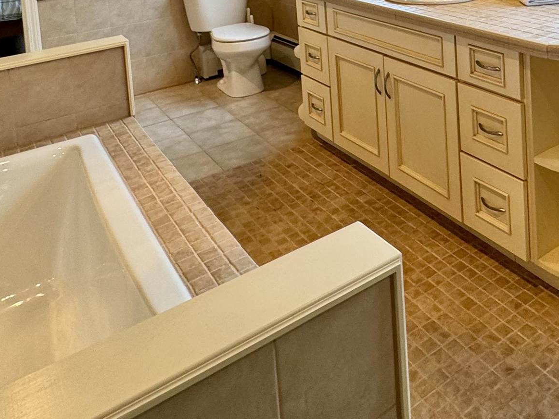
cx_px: 413
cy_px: -73
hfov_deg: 48.4
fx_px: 598
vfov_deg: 32.5
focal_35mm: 37
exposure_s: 1/120
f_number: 2.2
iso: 64
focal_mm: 2.22
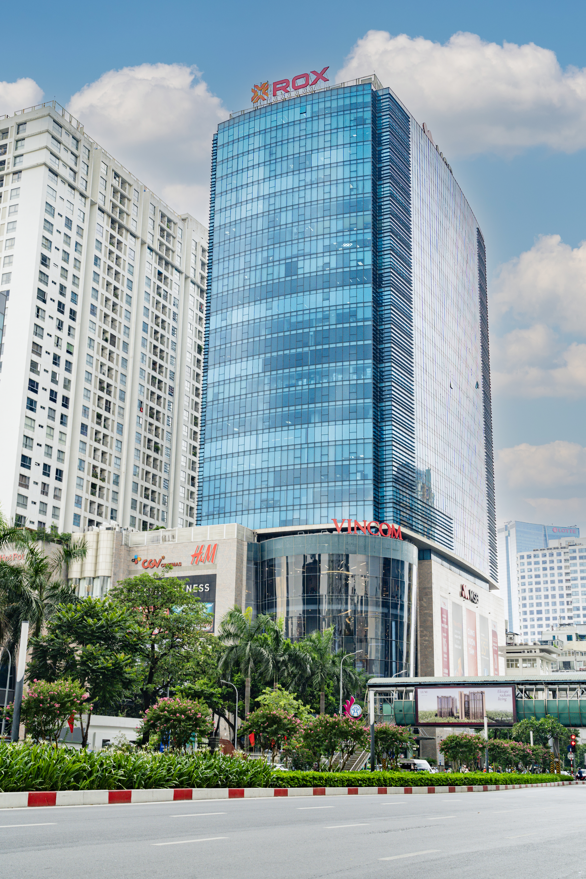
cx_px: 293
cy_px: 440
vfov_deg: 49.6
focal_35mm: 39
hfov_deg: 34.2
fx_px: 952
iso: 200
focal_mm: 39
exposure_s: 1/40
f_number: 9
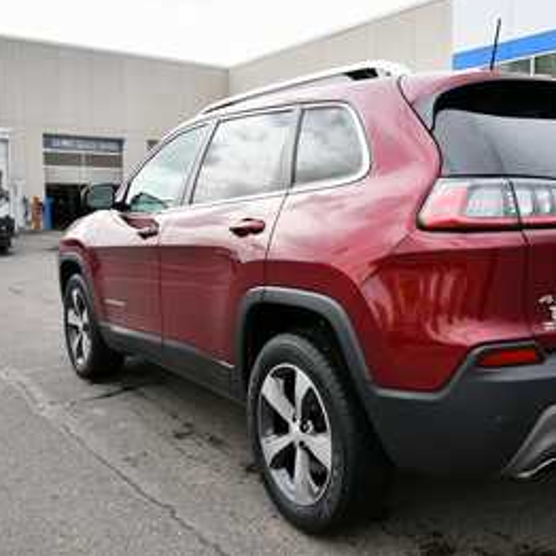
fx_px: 709
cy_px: 275
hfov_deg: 42.1
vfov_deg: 42.8
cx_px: 382
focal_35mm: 39
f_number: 5.6
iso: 360
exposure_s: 1/250
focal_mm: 20
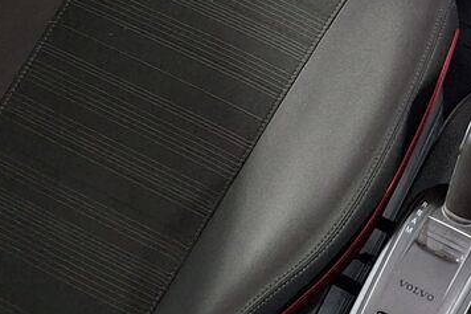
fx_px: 1125
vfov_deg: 14.3
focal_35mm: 86
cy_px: -225
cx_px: 647
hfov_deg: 21.0
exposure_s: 1/33
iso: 200
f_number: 1.8
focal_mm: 5.54
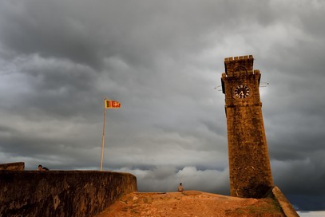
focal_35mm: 33
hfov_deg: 57.2
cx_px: 164
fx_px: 298
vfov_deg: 40.0
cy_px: 109
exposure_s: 1/160
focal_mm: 32
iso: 400
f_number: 6.3
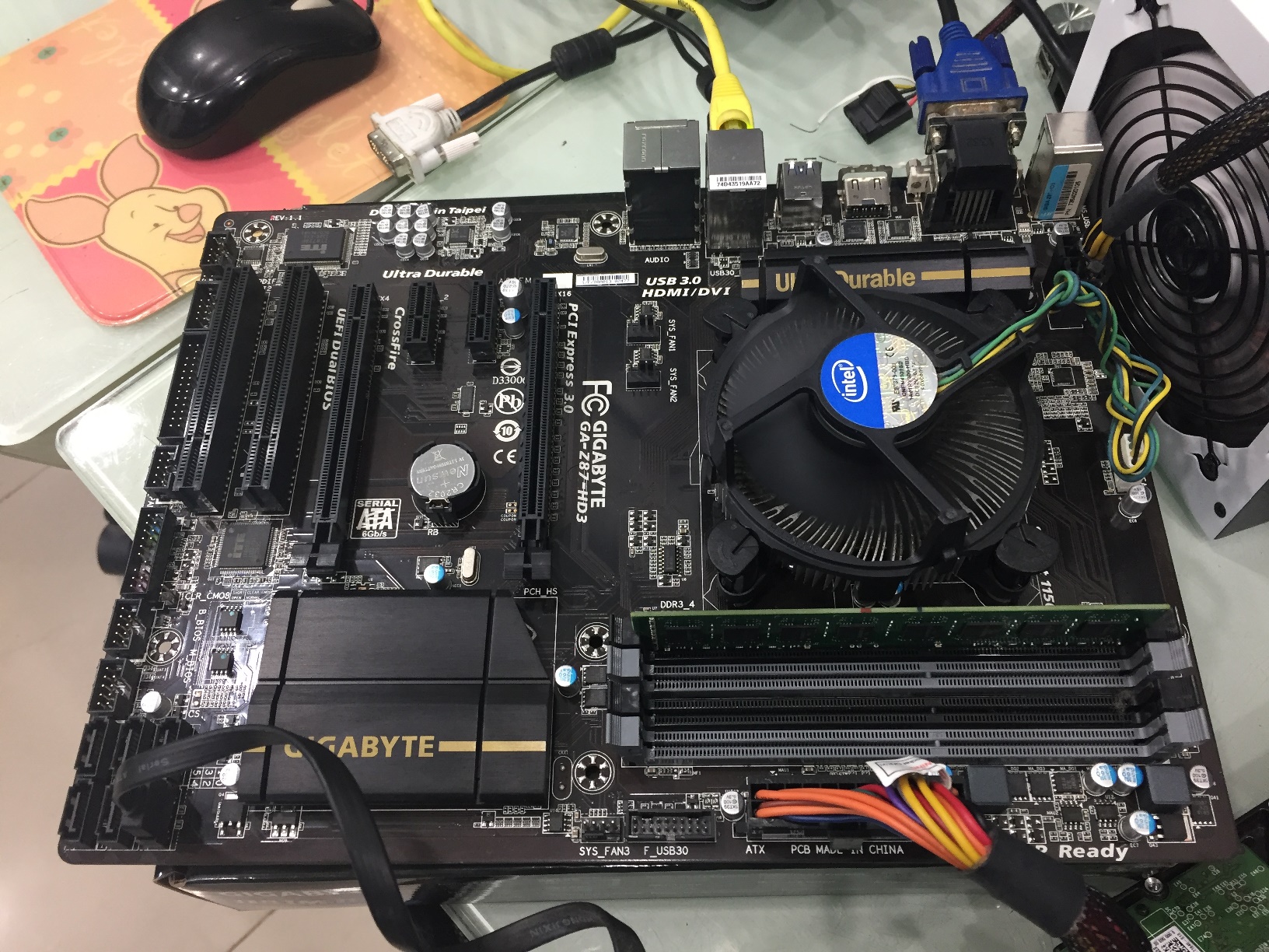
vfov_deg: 48.2
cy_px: 476
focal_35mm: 29
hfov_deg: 61.7
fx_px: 1063
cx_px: 634
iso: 125
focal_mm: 4.15
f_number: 2.2
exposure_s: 1/33
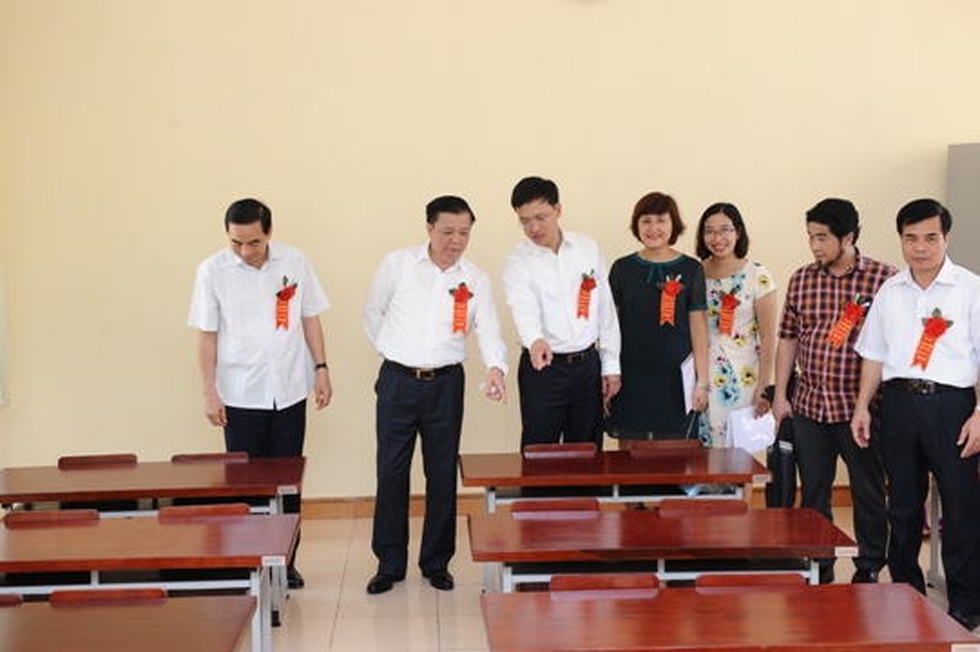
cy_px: 326
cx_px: 490
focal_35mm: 50
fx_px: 1360
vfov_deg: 27.0
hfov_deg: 39.6
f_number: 5.6
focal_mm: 50
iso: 800
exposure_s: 1/200
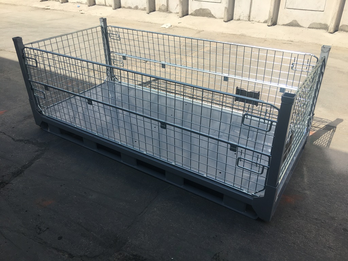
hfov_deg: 61.7
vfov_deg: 48.2
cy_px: 130
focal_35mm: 29
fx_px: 292
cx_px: 174
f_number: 2.2
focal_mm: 4.15
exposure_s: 1/1326
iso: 25
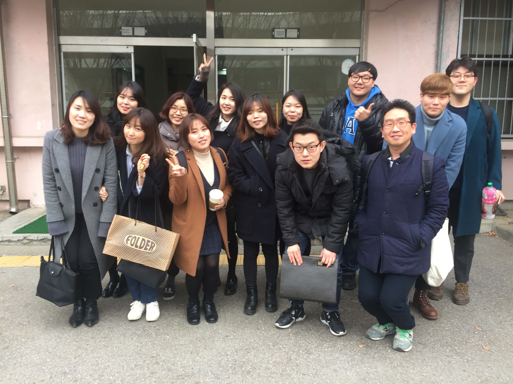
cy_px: 192
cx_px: 256
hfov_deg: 61.7
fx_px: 430
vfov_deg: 48.2
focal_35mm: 29
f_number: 2.2
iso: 40
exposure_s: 1/60
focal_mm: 4.15
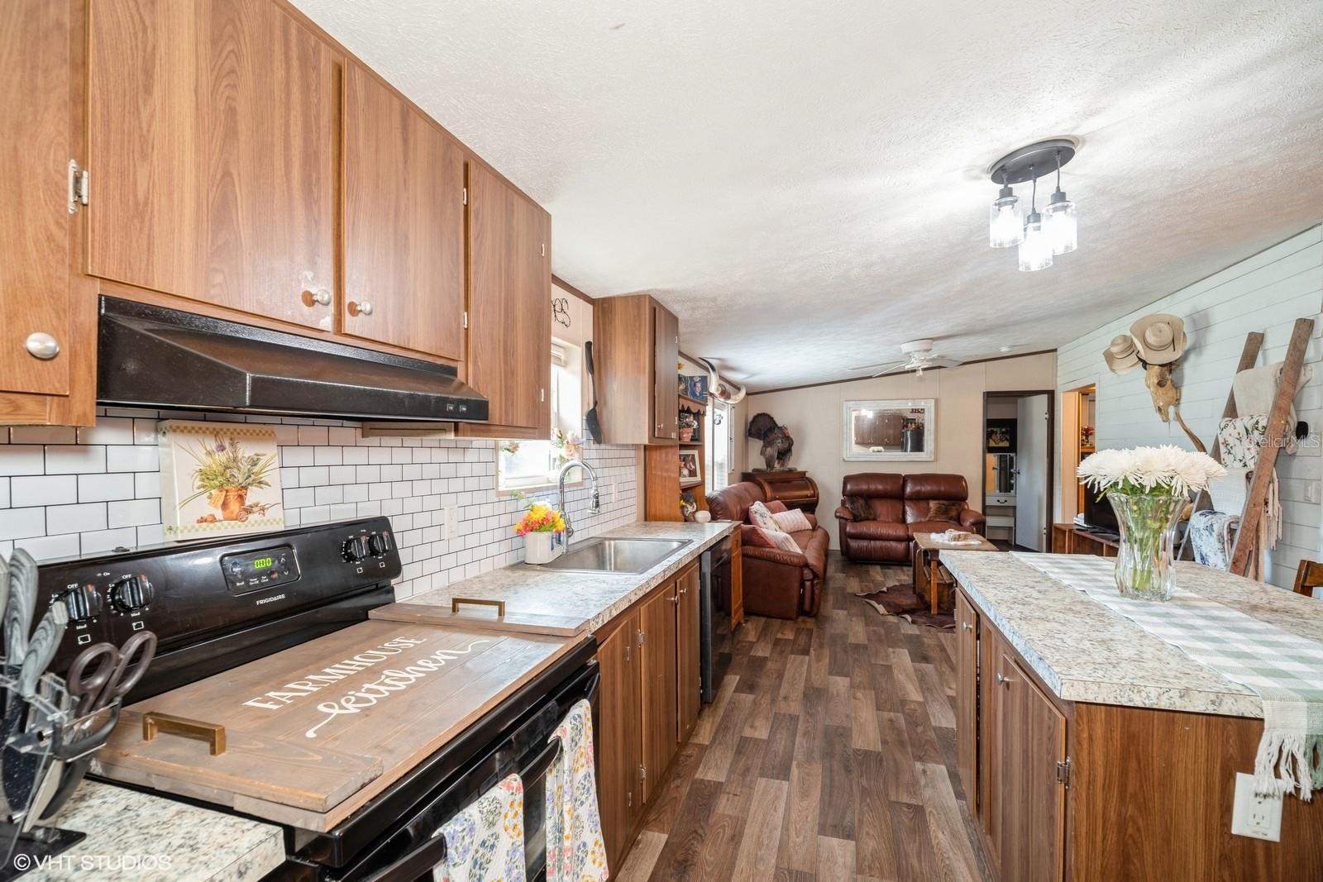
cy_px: 441
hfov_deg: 100.4
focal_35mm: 15
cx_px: 662
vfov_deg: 77.3
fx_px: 551
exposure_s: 1/2.5
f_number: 8
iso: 200
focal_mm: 15
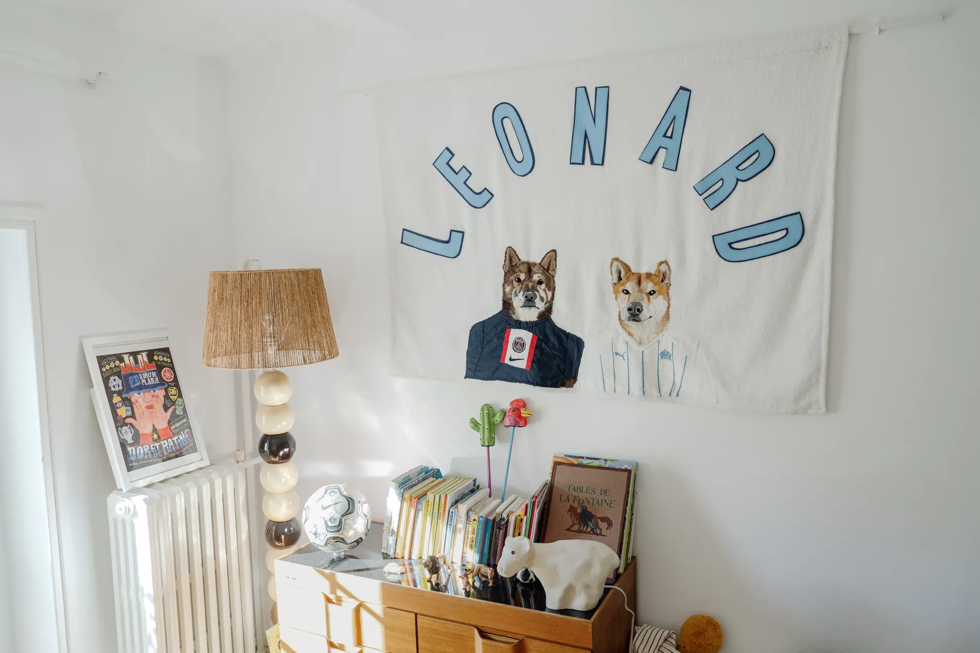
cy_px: 326
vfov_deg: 49.6
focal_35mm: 26
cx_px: 490
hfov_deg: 69.4
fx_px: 708
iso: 800
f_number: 5.6
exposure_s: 1/100
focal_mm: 26
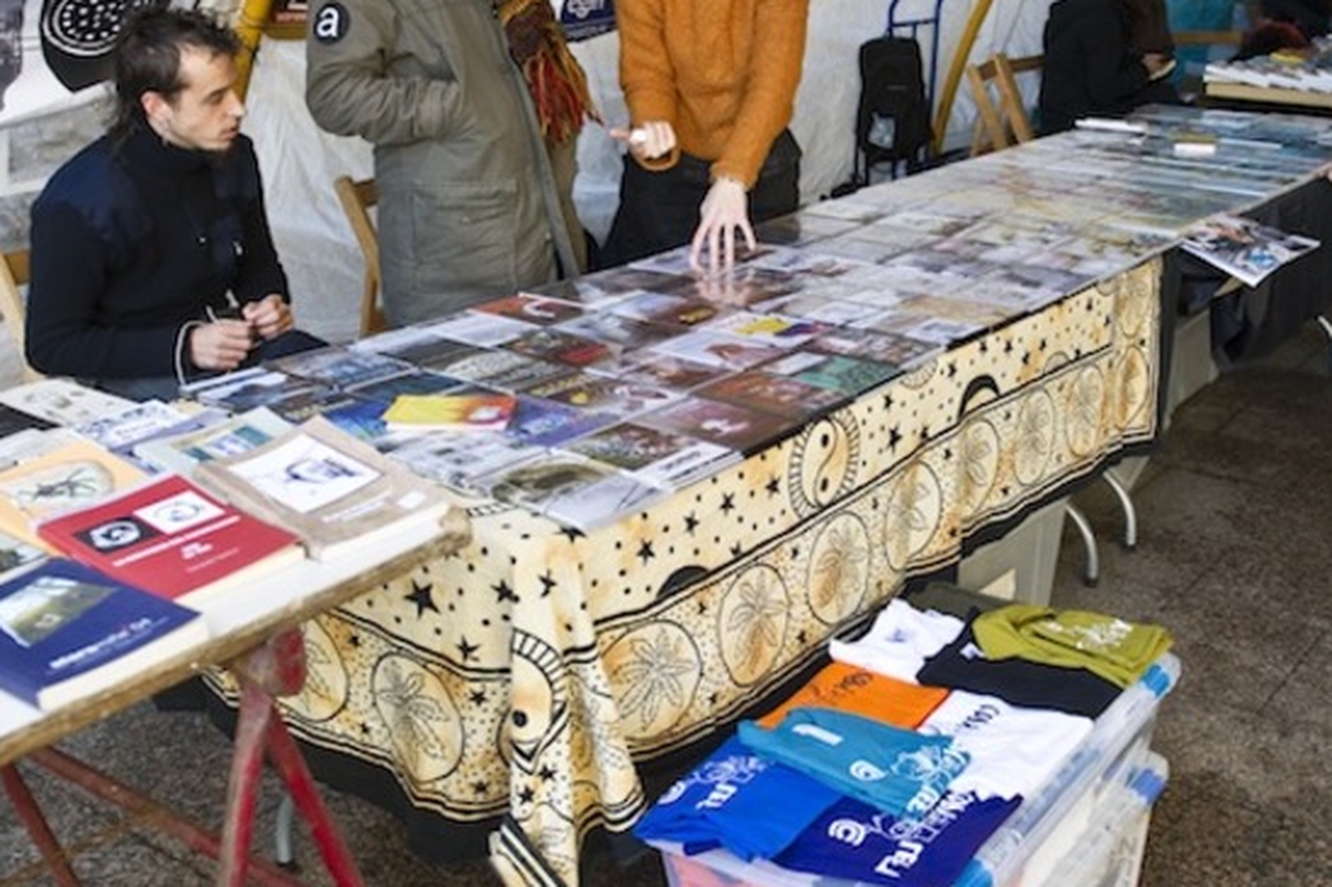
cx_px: 783
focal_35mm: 41
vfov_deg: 32.6
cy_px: 390
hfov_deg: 47.2
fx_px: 1516
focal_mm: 24
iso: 200
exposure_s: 1/100
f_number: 3.5
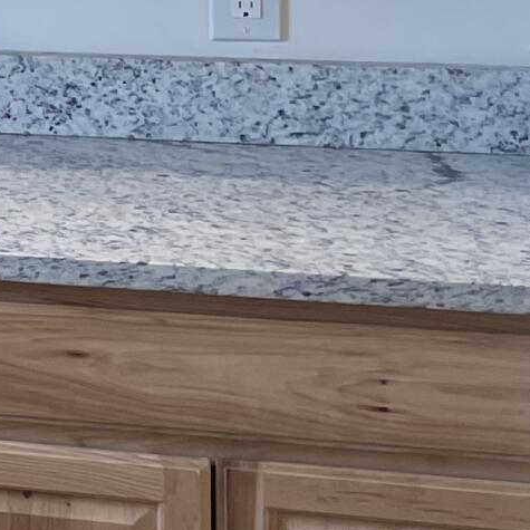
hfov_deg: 9.4
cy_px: -182
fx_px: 2512
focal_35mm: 145
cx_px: -1073
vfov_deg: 11.7
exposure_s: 1/120
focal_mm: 4.2
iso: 40
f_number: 1.6
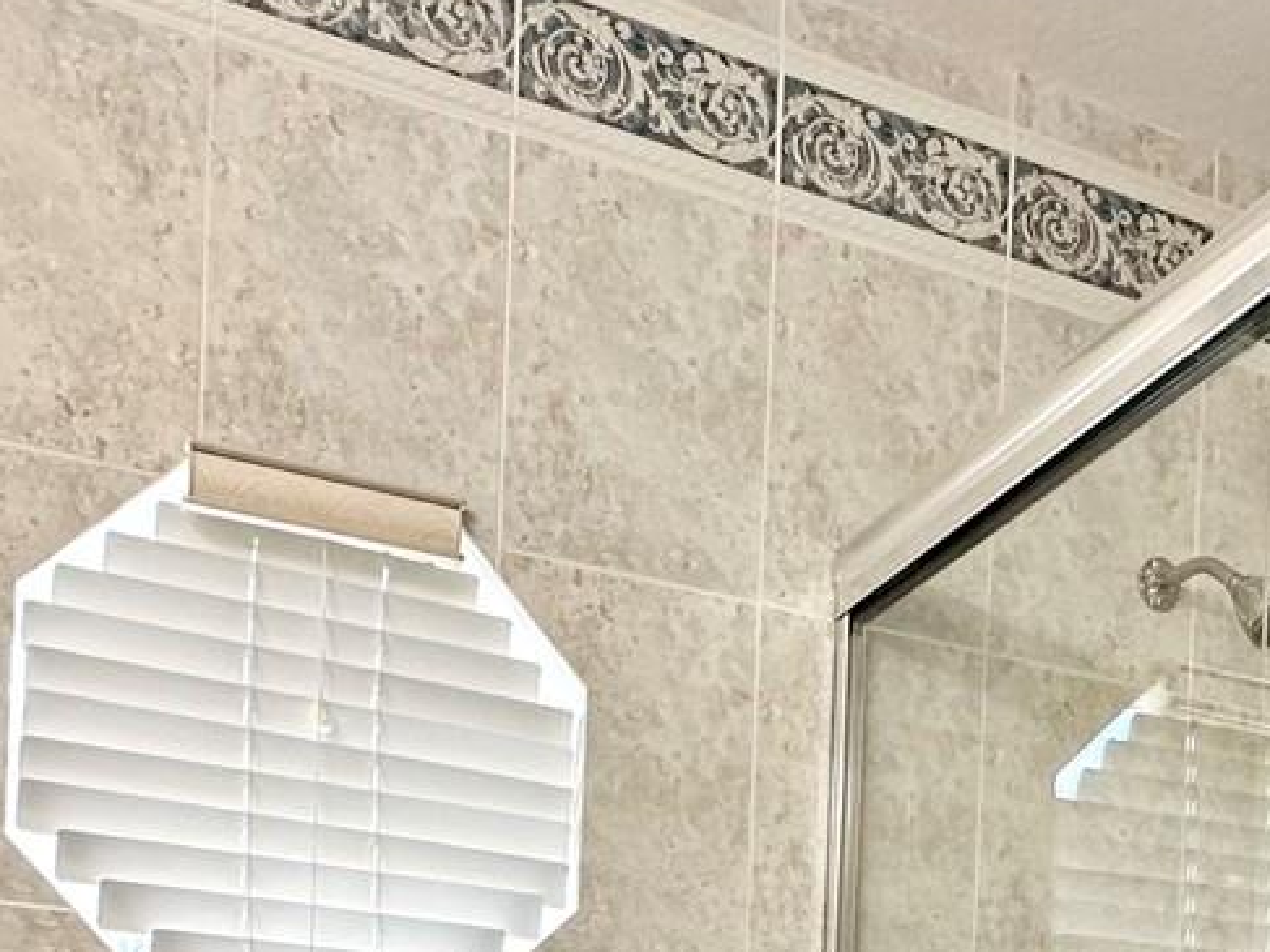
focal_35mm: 46
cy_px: 1325
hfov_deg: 41.2
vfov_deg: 25.7
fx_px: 1687
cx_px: 701
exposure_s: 1/120
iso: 250
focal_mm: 2.22
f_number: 2.2
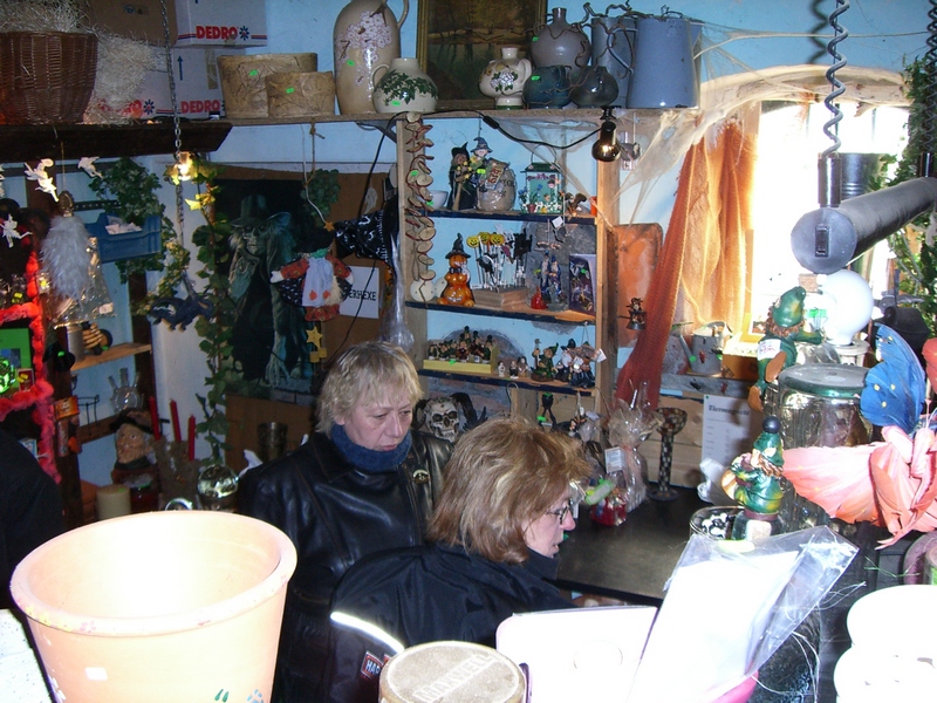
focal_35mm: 38
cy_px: 352
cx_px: 468
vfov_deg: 37.7
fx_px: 1029
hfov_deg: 49.0
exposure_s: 1/60
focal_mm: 6.2
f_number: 2.7
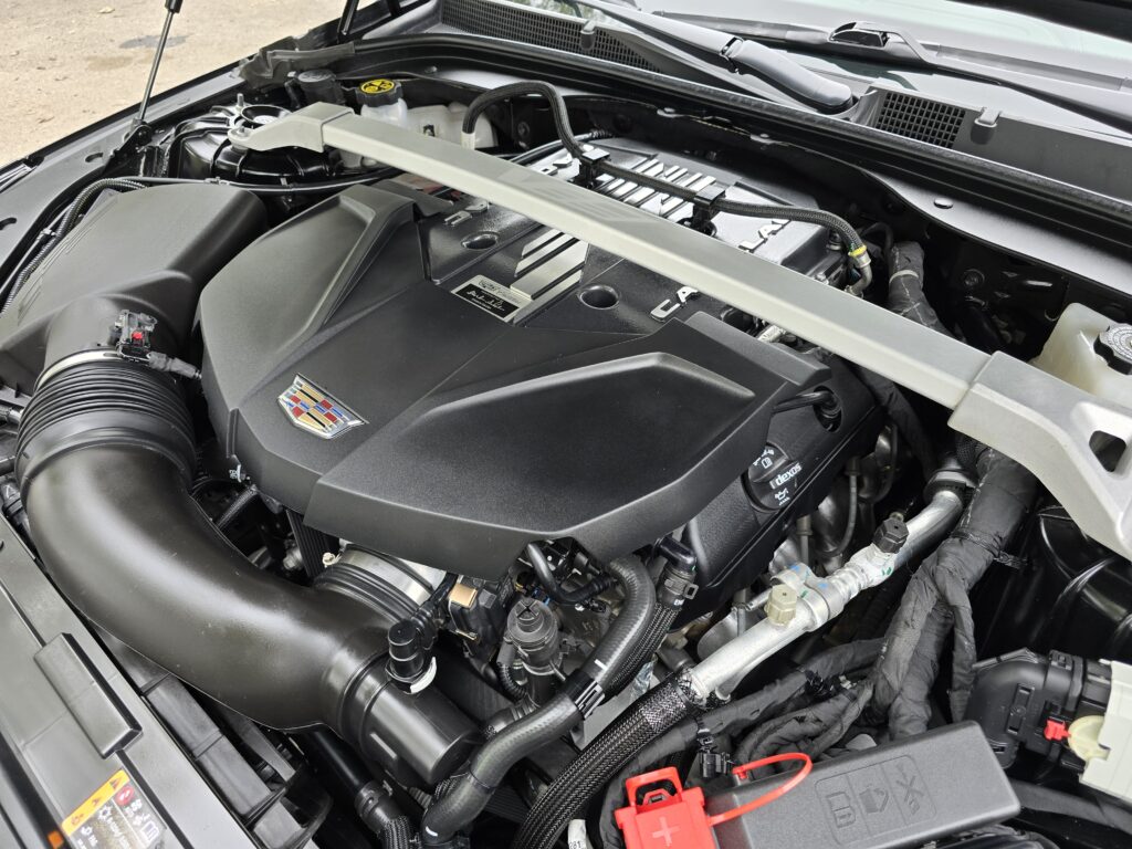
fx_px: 752
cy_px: 424
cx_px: 566
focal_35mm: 23
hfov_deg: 73.9
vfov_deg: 58.9
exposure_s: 1/180
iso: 64
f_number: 1.7
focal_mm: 6.3
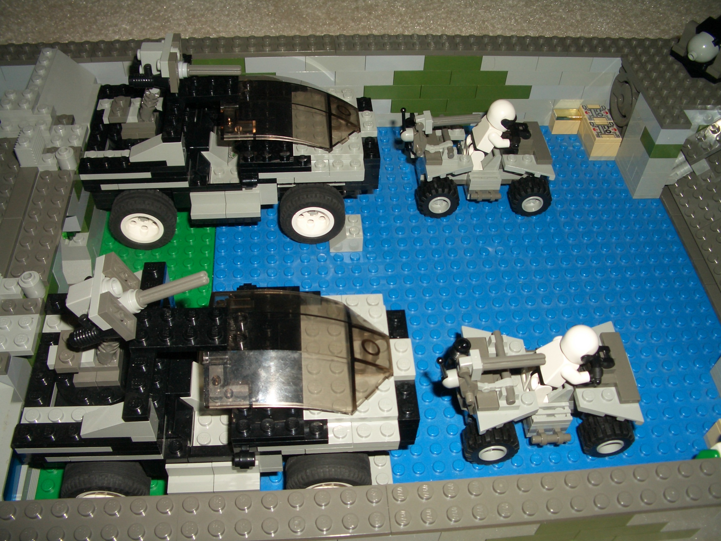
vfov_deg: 40.7
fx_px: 729
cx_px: 360
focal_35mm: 35
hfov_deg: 52.6
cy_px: 270
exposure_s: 1/60
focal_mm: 5.8
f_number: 4.3
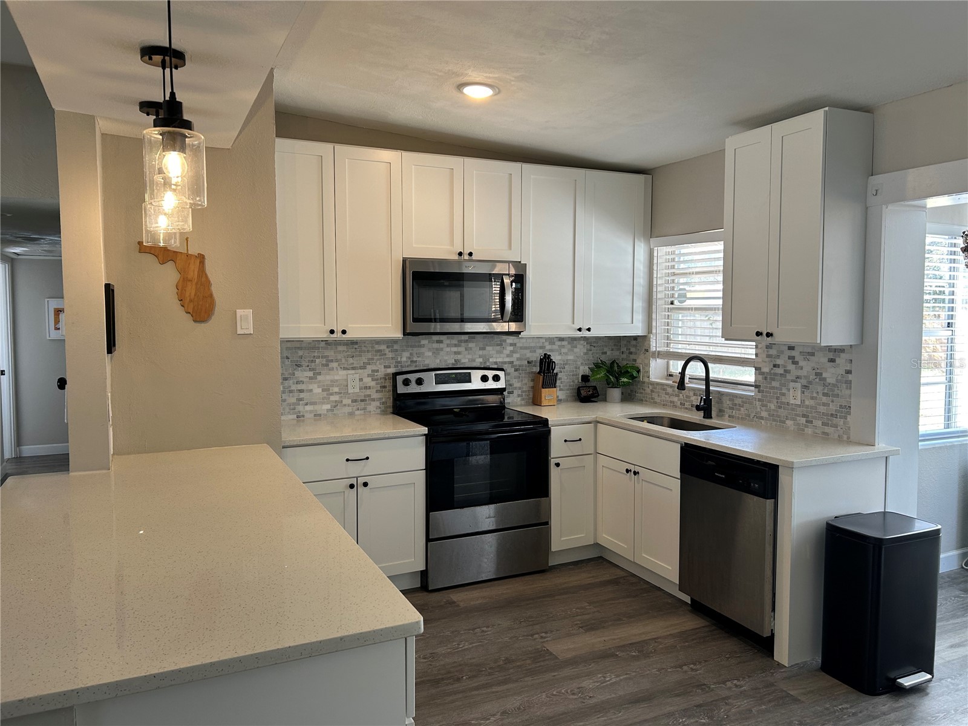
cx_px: 484
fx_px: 727
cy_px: 363
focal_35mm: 26
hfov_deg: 67.3
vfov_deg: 53.1
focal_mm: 5.7
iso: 80
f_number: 1.5
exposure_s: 1/60
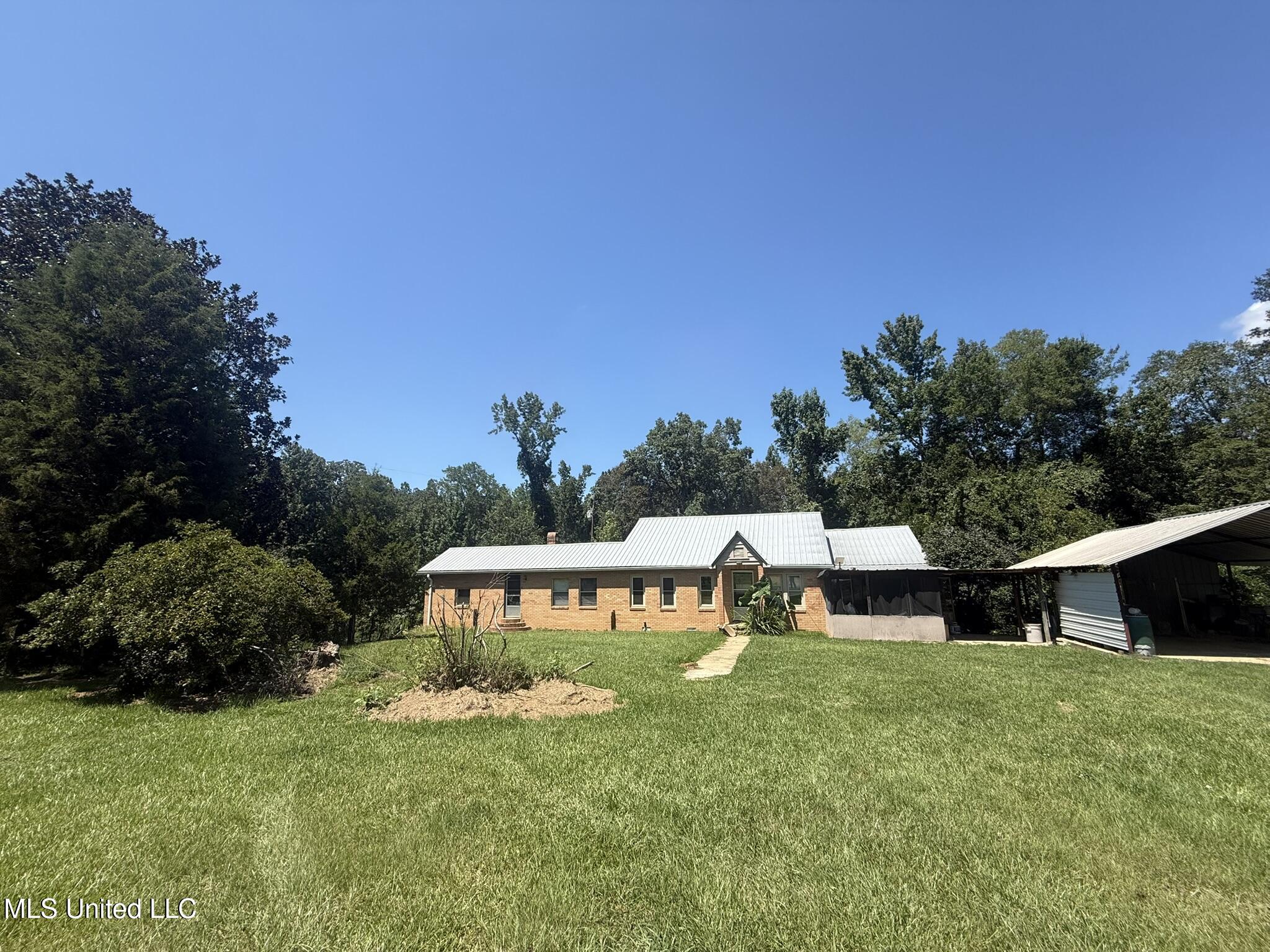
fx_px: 514
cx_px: 635
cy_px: 476
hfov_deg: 102.1
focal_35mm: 14
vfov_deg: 85.7
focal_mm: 2.22
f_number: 2.2
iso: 50
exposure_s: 1/1848
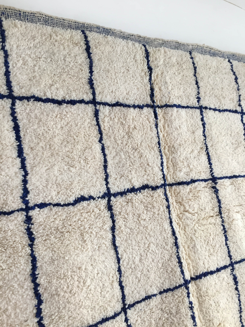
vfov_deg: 61.7
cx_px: 122
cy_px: 164
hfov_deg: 48.2
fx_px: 274
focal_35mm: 29
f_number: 2.2
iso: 100
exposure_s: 1/33
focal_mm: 4.15
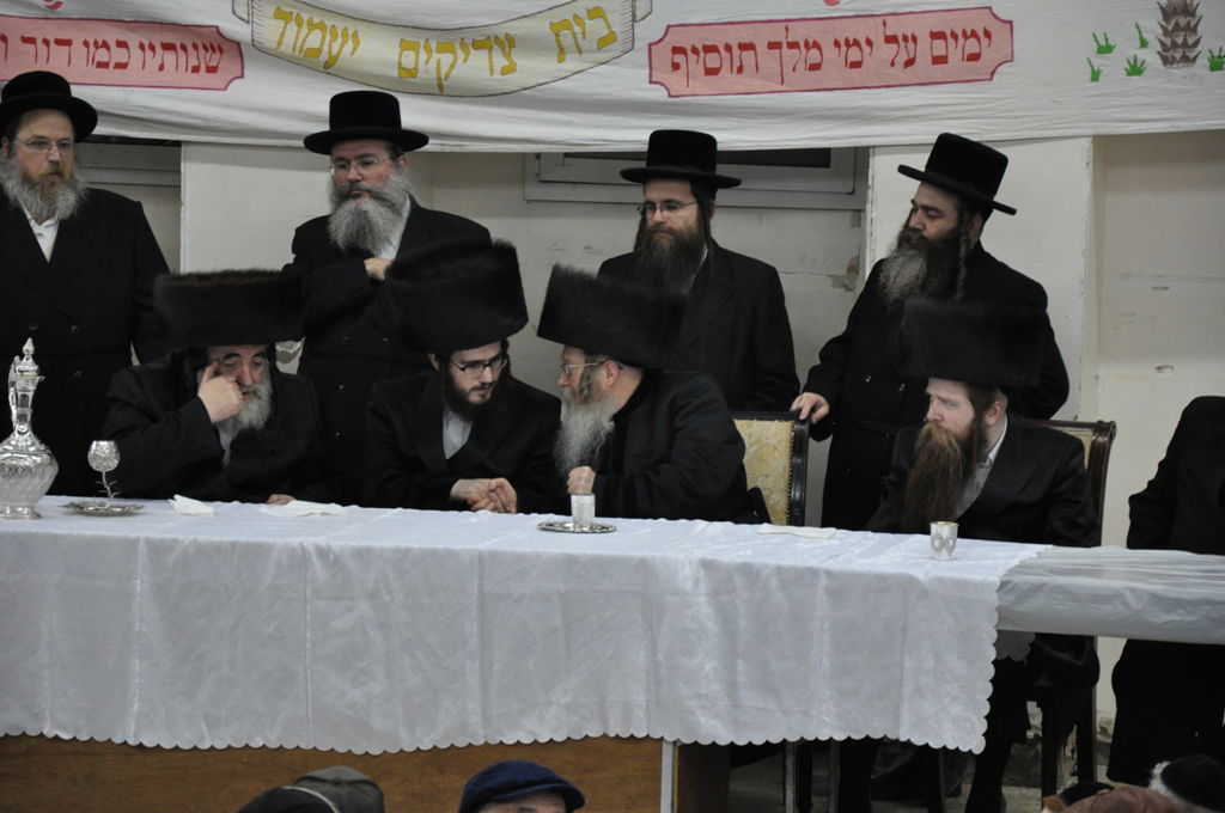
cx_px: 612
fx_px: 5353
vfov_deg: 8.7
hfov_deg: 13.1
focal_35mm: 158
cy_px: 406
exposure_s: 1/50
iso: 1600
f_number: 5.6
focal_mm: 105
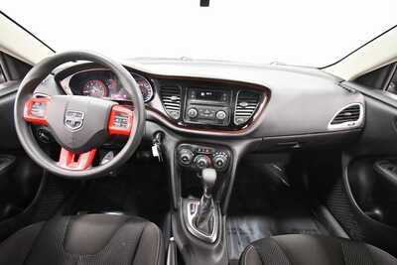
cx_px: 198
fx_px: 165
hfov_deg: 100.4
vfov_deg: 77.4
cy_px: 132
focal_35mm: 15
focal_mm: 10
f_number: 4.5
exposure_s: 1/60
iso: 4000
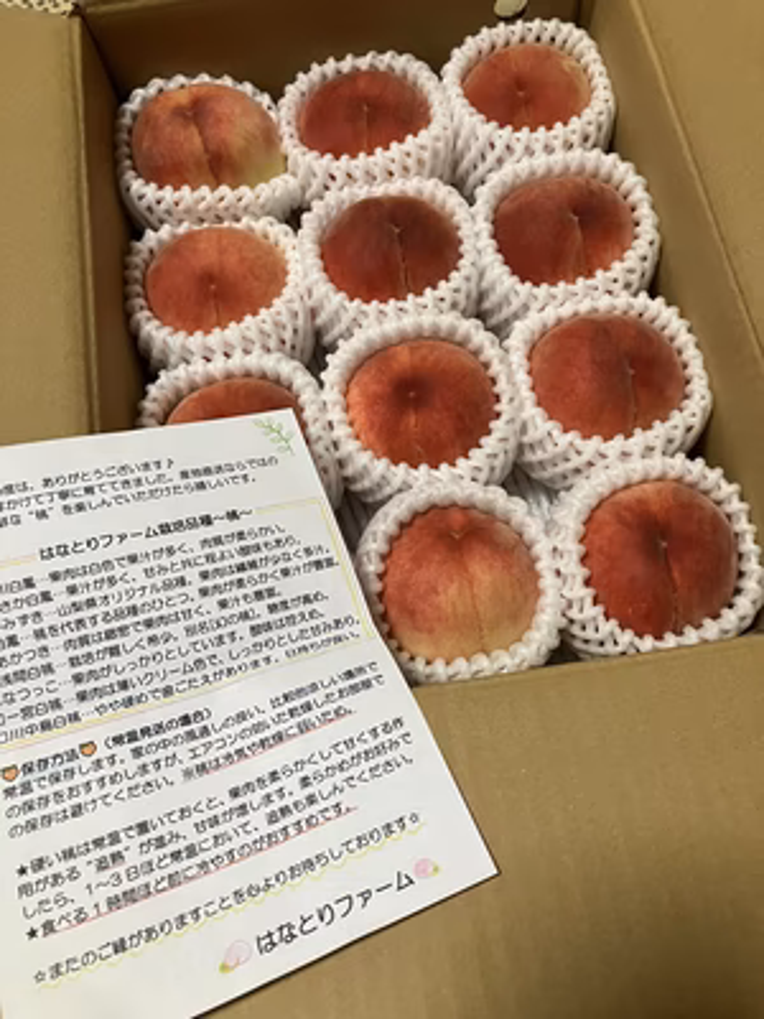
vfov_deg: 63.4
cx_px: 382
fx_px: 824
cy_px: 510
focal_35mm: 28
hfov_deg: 49.7
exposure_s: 1/40
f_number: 1.8
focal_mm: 3.99
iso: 320
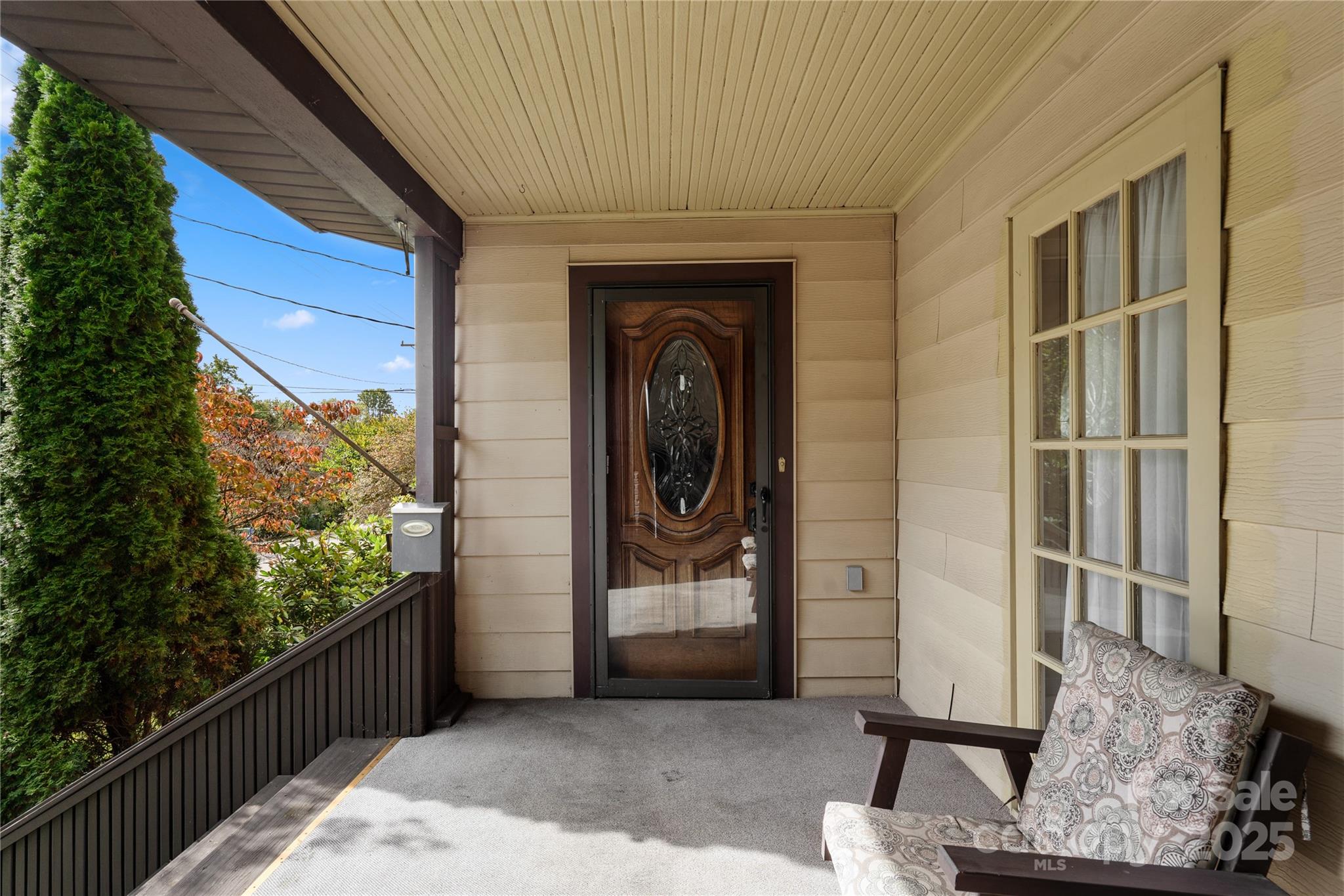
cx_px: 672
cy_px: 448
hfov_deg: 86.9
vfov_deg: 64.5
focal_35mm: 19
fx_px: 709
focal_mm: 19
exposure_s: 1/25
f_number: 8
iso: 250
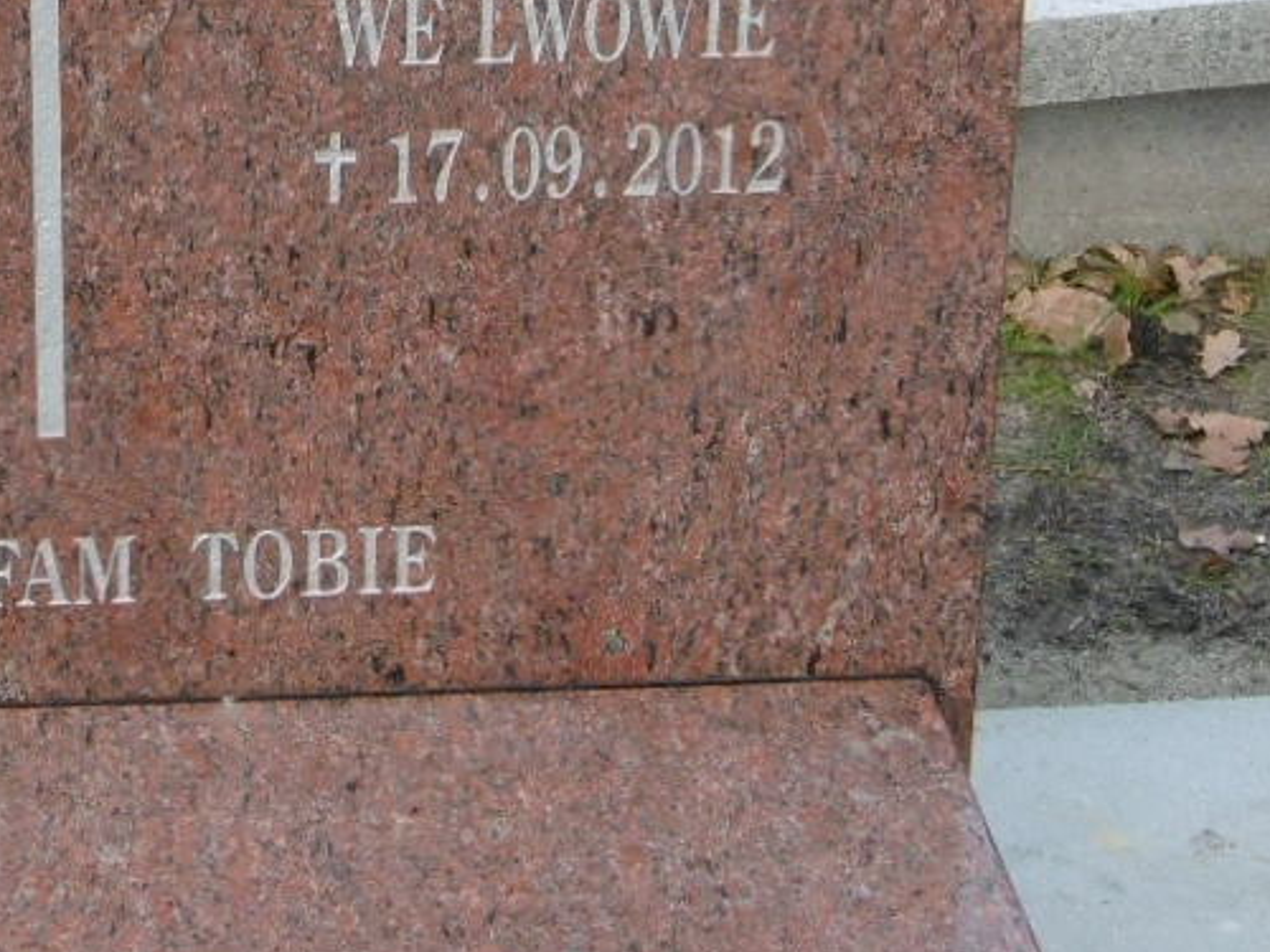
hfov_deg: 15.0
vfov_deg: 11.1
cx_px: 315
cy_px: -173
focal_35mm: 131
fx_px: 4806
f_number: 3.5
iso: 100
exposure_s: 1/160
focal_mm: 5.8
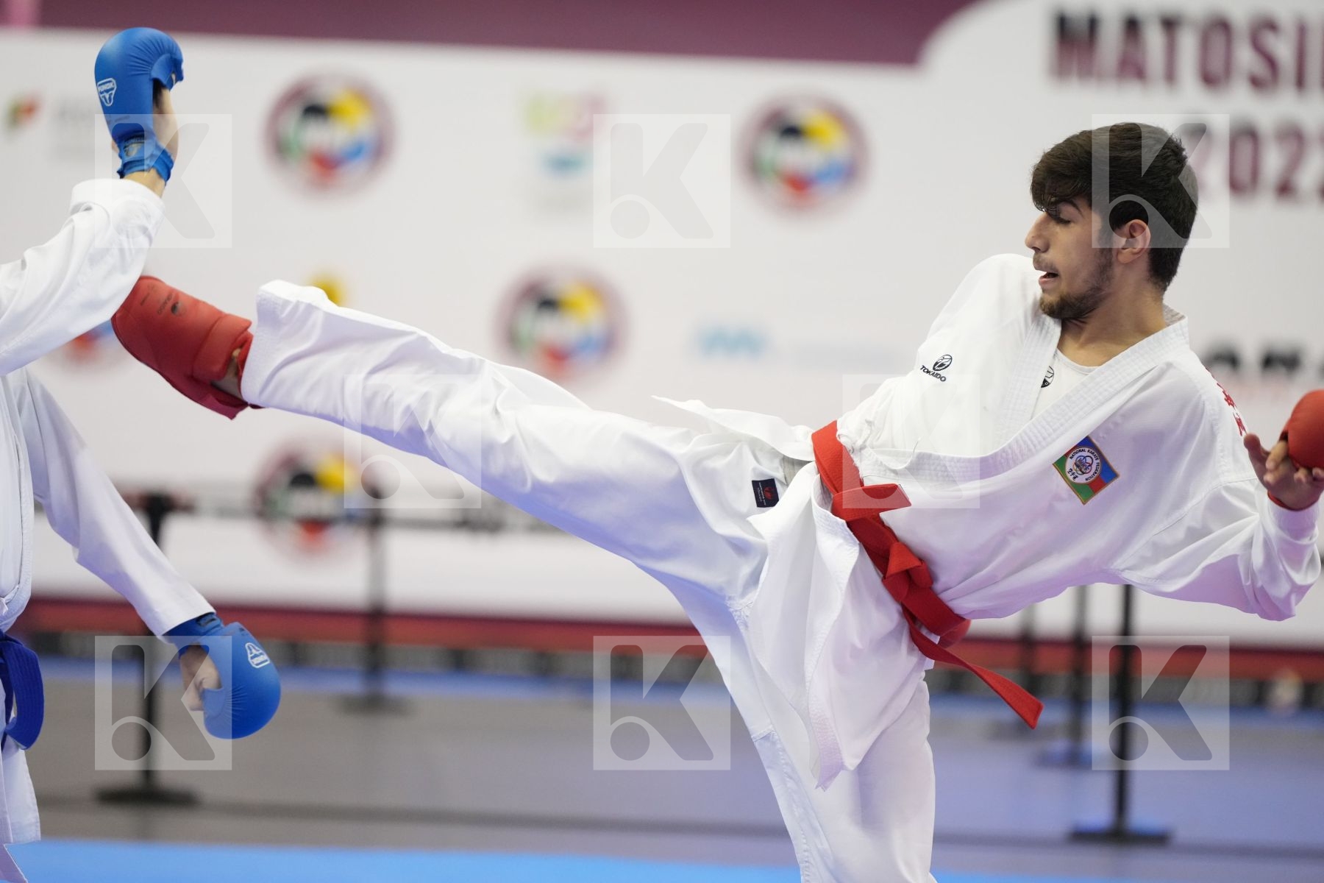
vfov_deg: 6.9
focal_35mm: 200
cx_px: 662
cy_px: 442
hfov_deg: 10.3
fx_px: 7355
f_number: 2.8
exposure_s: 1/1000
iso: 4000
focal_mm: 200
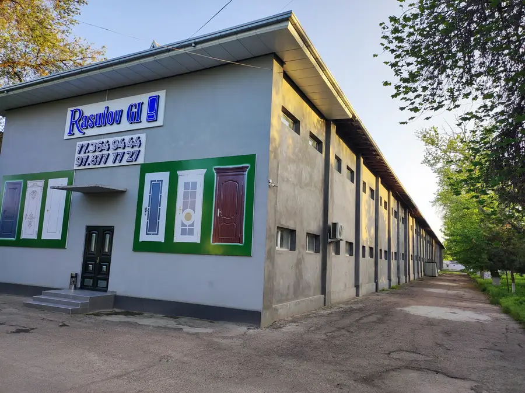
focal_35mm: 25
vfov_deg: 54.8
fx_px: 379
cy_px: 196
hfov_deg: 69.4
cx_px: 262
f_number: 1.79
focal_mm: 4.7
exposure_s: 1/172
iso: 50
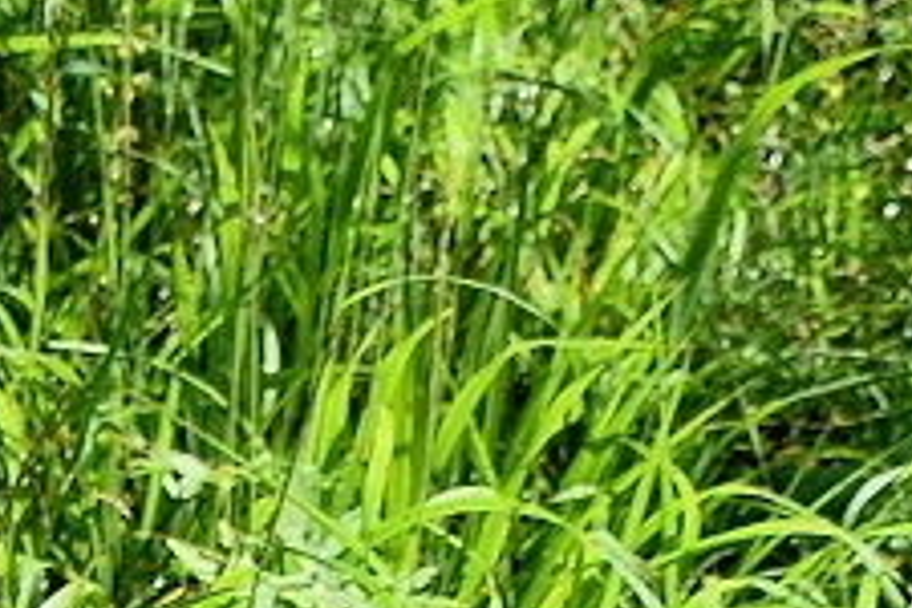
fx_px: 6687
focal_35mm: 264
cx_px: -45
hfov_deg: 7.8
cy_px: 2055
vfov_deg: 4.9
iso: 200
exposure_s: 1/320
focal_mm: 22
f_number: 8
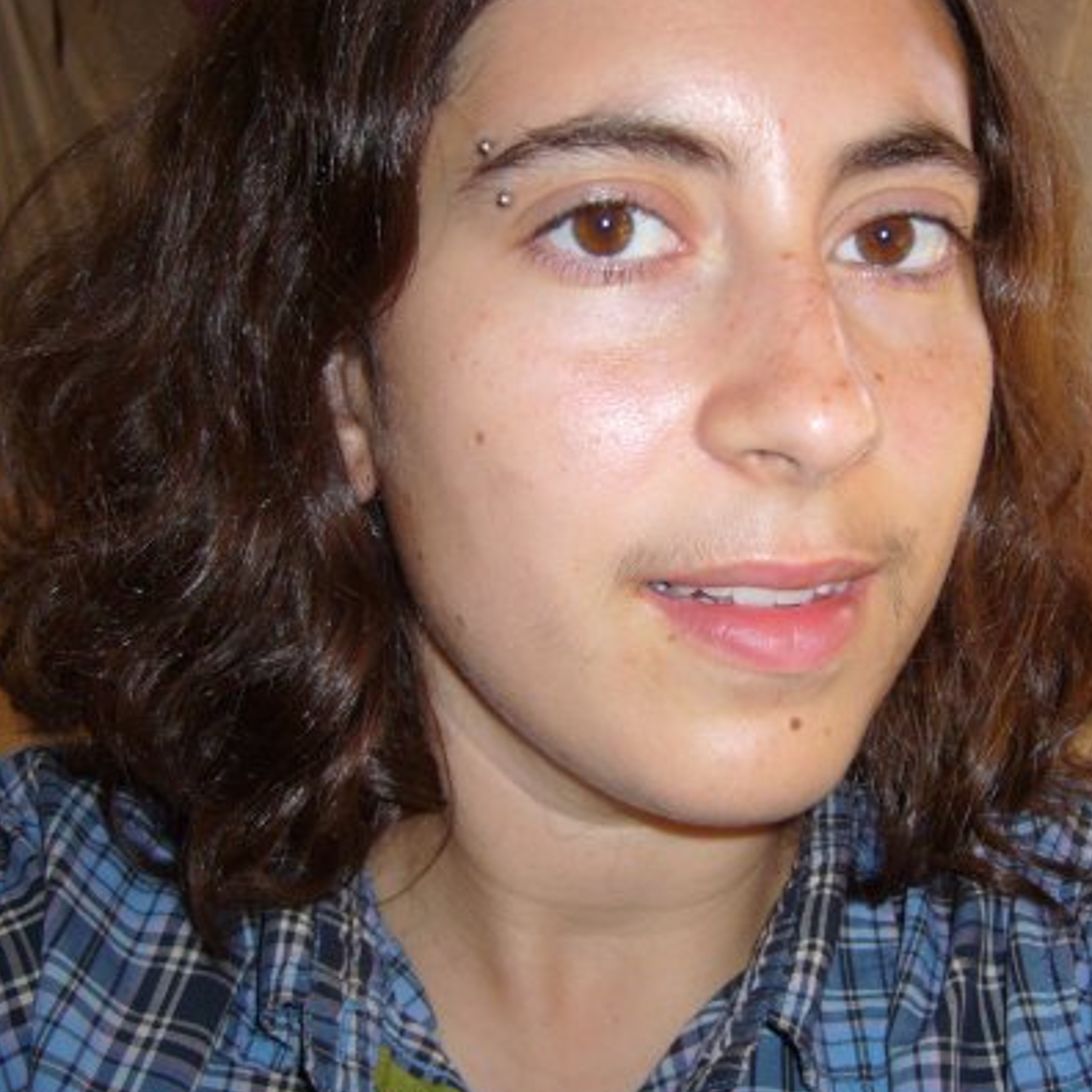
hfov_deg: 34.0
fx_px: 1785
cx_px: 623
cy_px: 560
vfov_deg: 34.0
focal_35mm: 50
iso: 100
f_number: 2.8
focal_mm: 5.8
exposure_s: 1/30
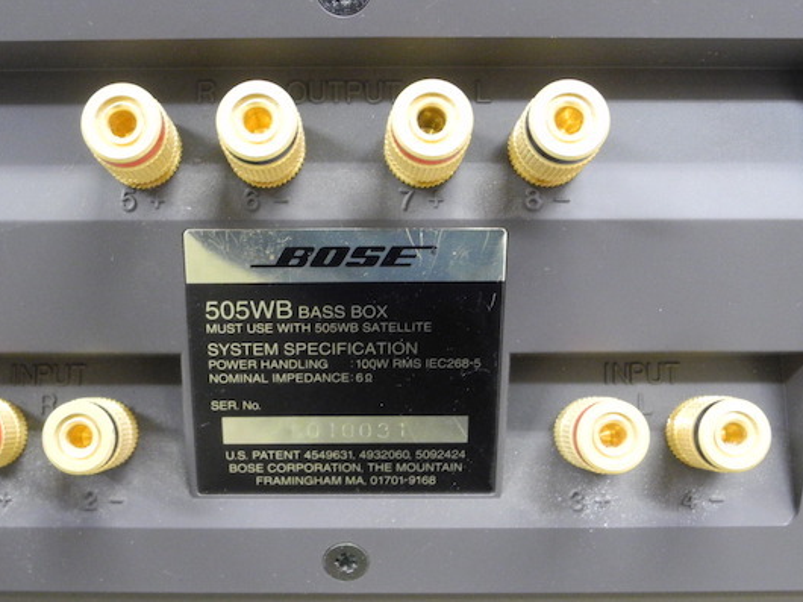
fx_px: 1345
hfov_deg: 33.2
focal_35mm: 58
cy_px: 241
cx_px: 329
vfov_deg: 25.2
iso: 400
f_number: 2.8
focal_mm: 6.8
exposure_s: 1/6.8
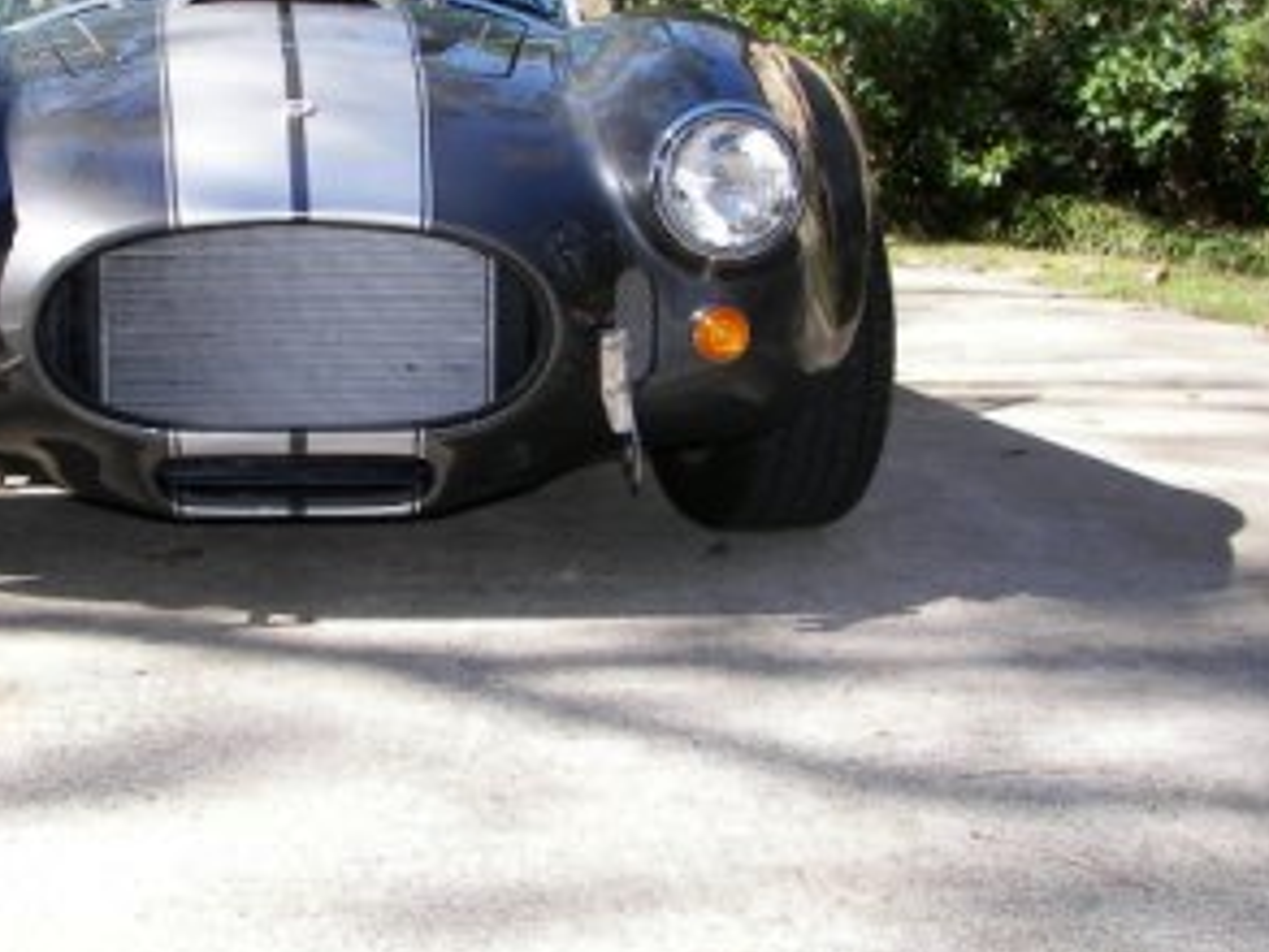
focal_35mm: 55
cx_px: 342
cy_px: 255
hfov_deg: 34.3
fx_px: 2017
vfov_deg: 26.3
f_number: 2.8
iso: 50
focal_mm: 6
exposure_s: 1/250
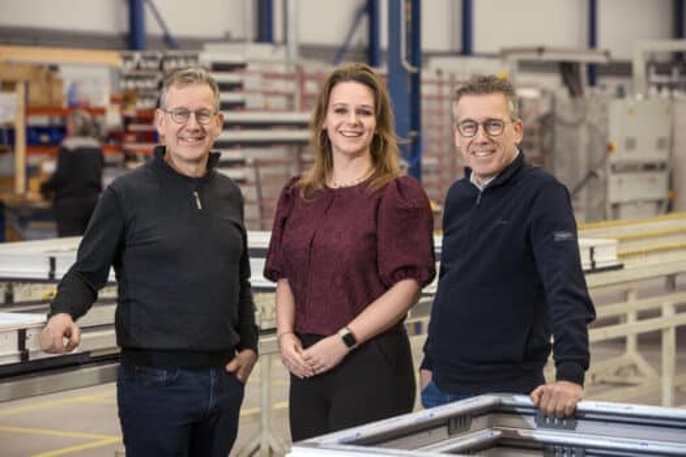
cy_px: 228
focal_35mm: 112
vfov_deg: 12.2
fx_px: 2134
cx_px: 343
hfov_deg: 18.3
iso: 320
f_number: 4.8
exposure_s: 1/30
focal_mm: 112
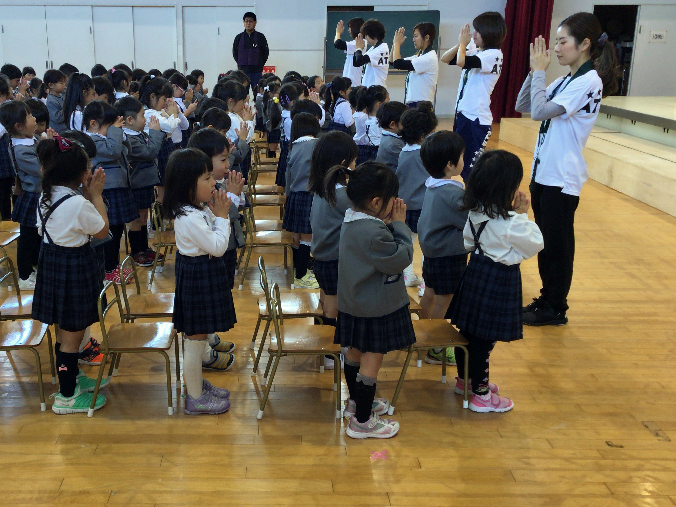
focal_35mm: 40
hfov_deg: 46.3
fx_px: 781
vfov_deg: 36.0
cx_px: 245
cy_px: 256
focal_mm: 3.3
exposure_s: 1/30
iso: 32
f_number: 2.4
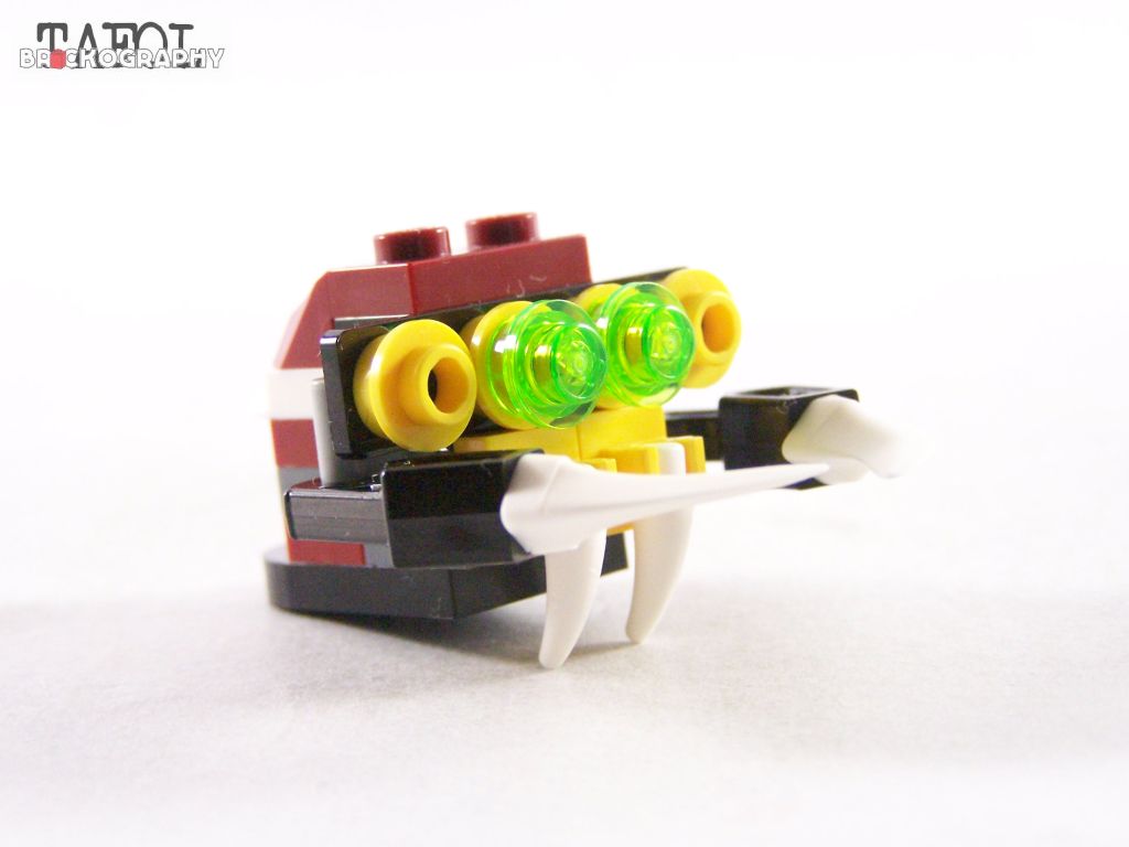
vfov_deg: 18.0
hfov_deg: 23.8
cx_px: 564
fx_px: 2674
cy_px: 424
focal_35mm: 82
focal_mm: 13.7
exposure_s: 1/60
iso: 400
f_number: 3.2
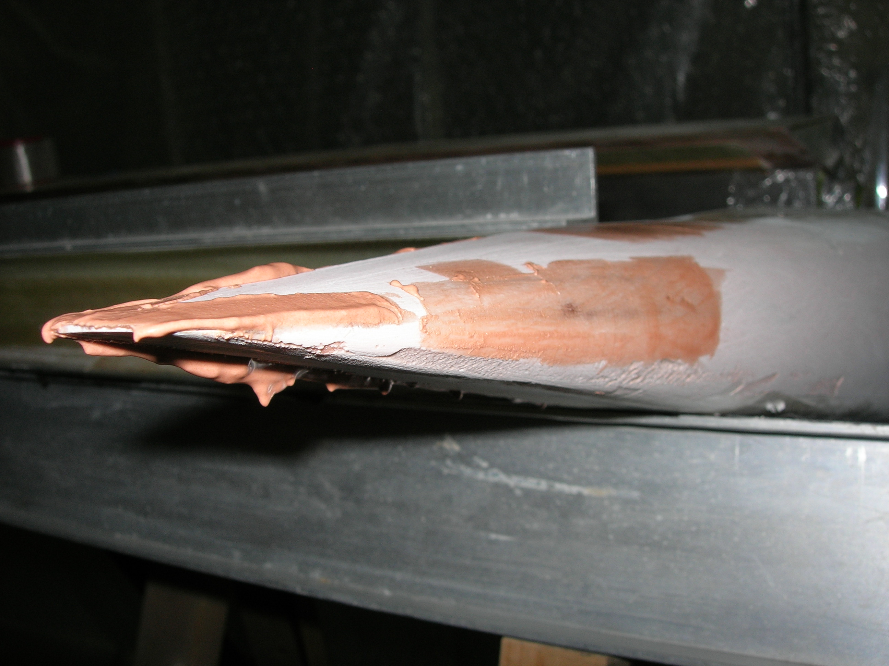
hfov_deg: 49.0
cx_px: 444
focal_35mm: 38
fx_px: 976
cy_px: 333
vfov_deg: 37.7
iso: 64
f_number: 4.8
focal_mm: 7.8
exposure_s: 1/60.1
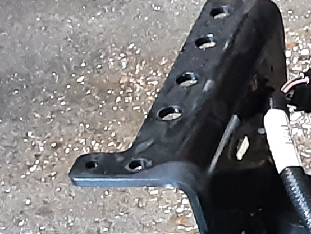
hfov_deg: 10.6
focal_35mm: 159
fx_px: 1429
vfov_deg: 9.3
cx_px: 757
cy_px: 246
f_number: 1.9
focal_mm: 2.91
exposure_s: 1/20
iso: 400
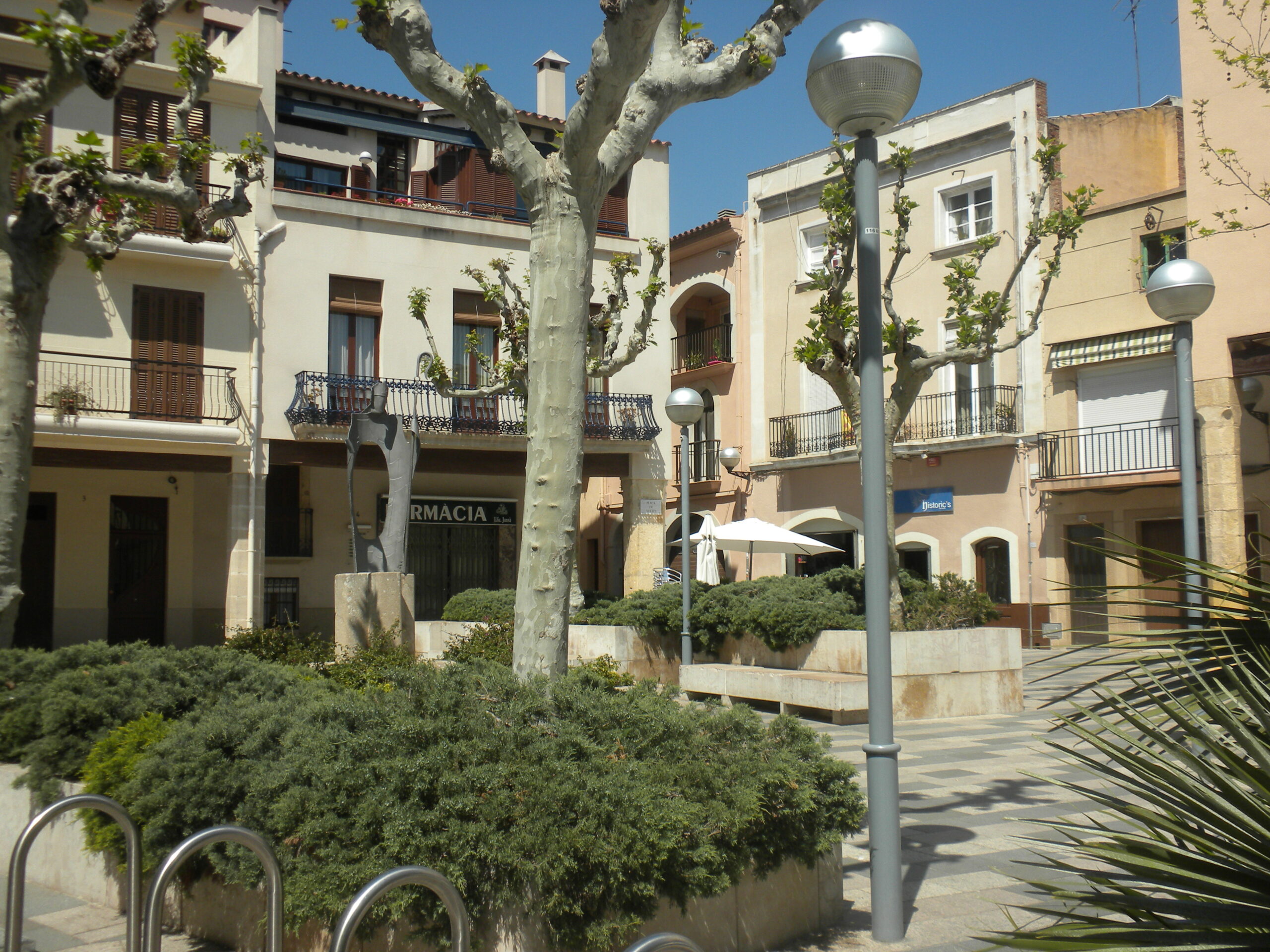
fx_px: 1357
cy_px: 476
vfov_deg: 38.7
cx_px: 635
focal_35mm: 37
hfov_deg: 50.1
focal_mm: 6.6
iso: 64
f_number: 10
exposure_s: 1/142
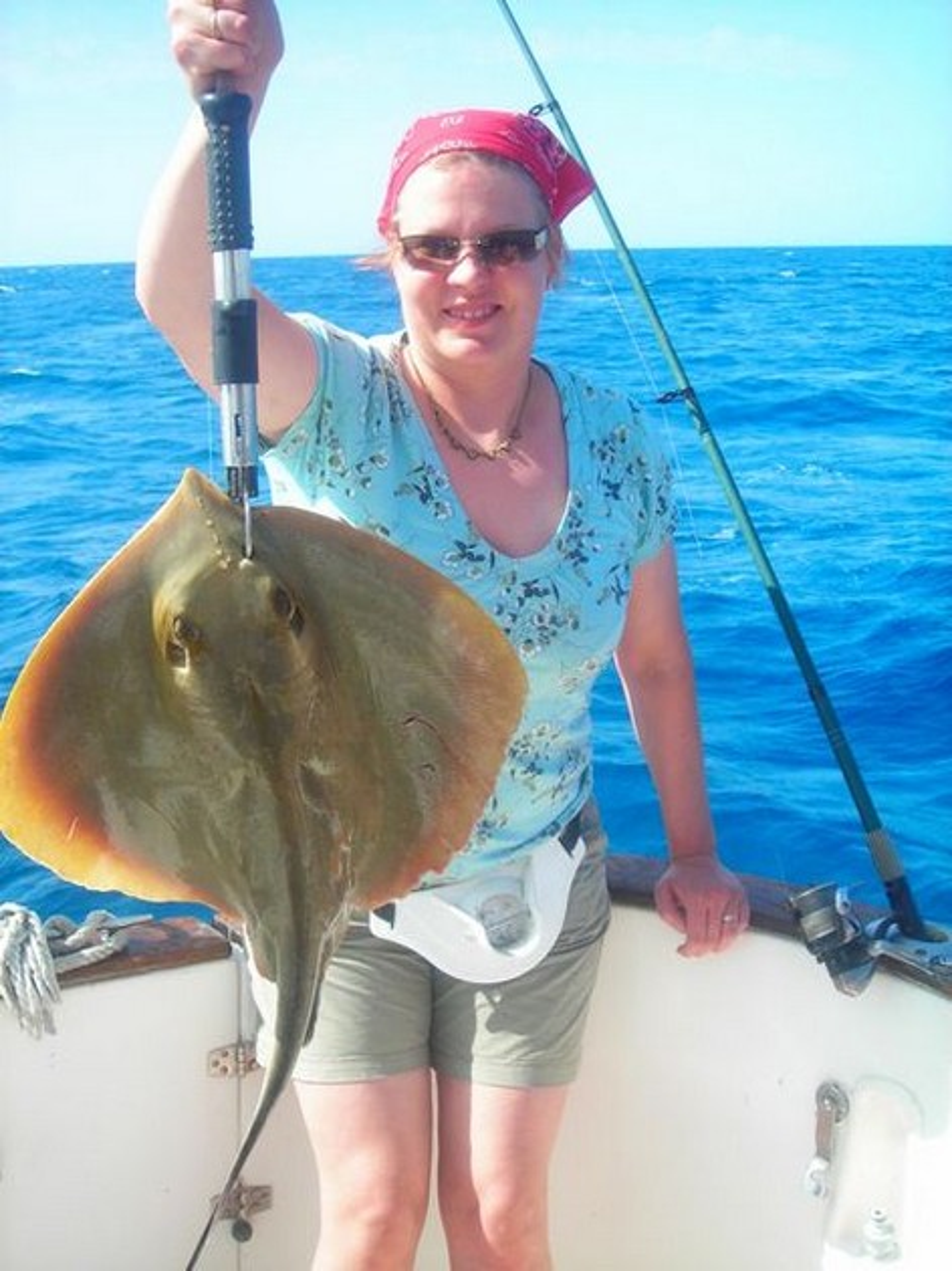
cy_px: 636
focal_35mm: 47
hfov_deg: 30.9
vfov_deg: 40.4
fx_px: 1725
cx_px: 476
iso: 50
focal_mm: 7.8
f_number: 3.4
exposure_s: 1/290
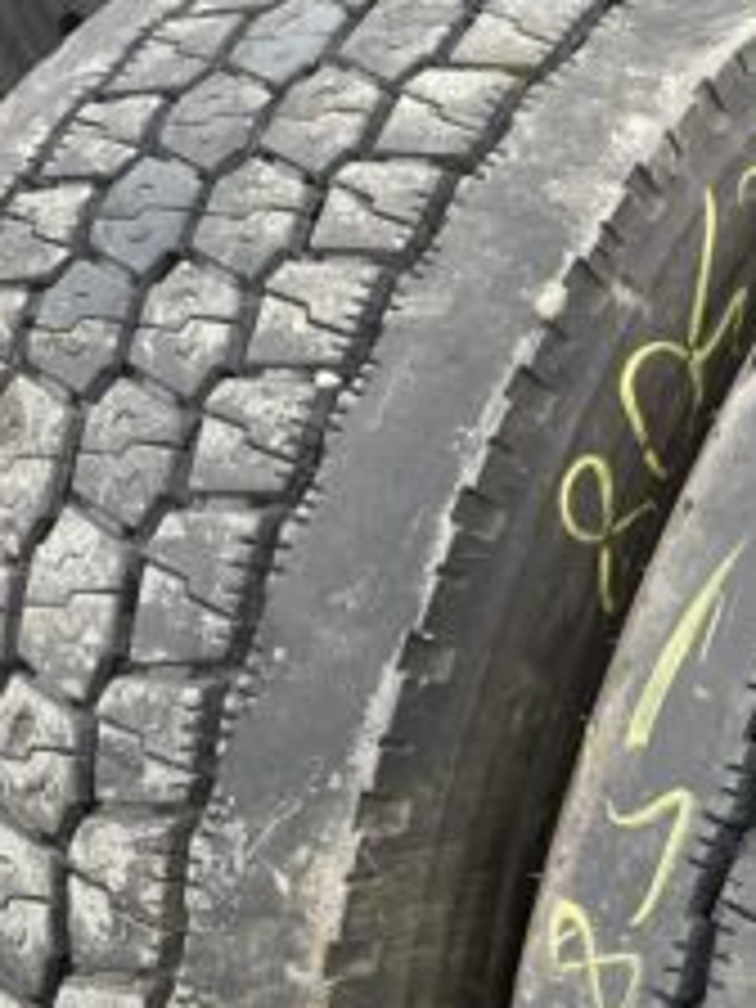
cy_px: 547
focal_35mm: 50
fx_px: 1456
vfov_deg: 38.2
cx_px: 918
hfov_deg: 25.9
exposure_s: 1/121
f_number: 1.6
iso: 100
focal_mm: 4.2
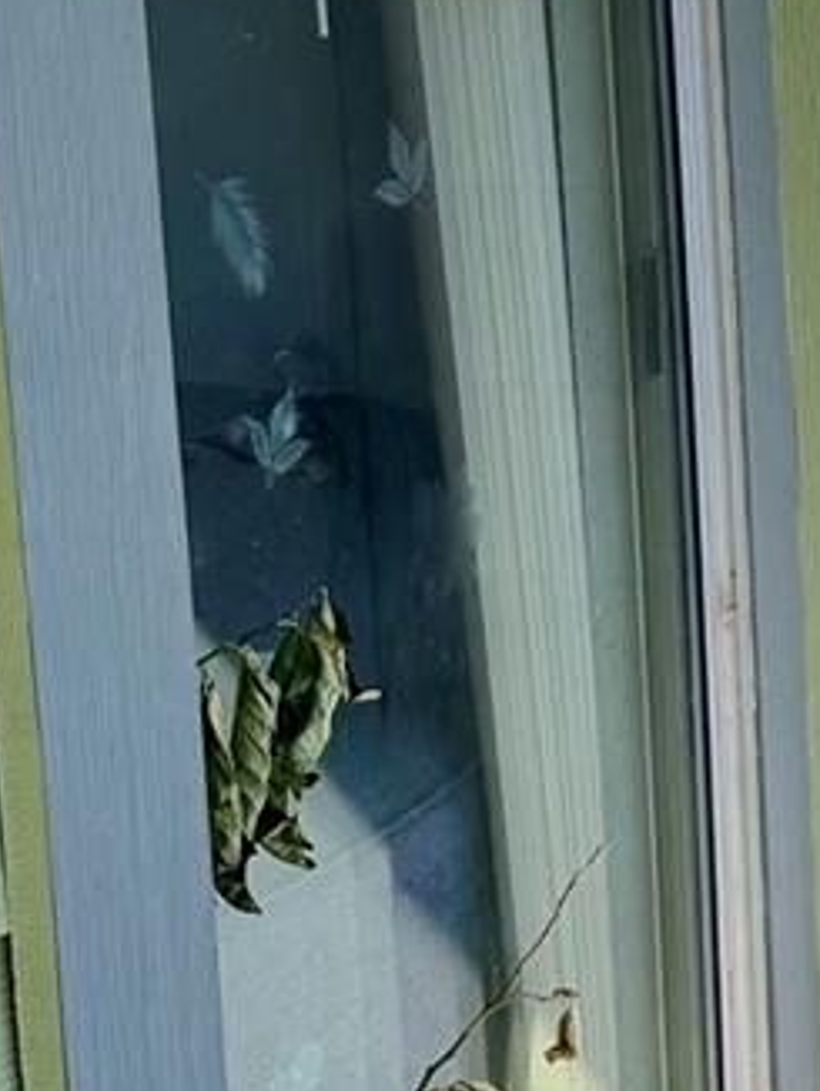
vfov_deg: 17.3
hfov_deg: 11.9
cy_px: 328
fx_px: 3564
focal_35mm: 113
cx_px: 1560
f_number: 1.78
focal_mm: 6.76
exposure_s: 1/3145
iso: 80
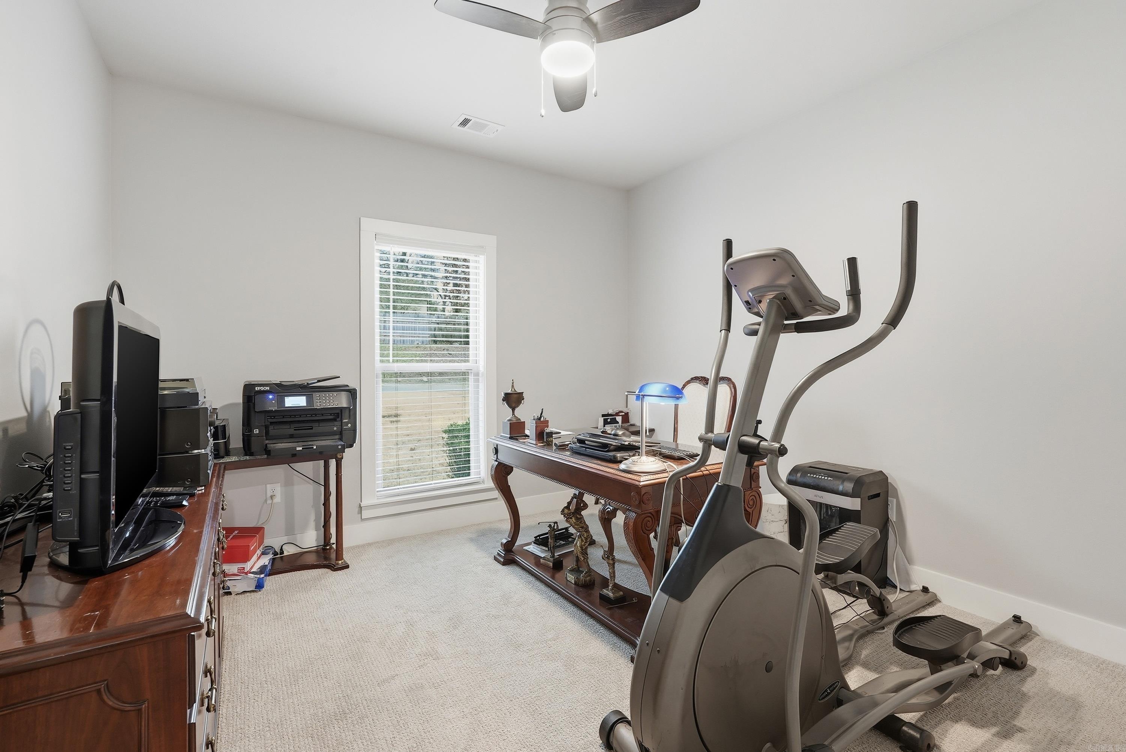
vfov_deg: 72.1
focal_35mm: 16
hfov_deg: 94.9
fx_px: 516
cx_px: 563
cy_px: 376
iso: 250
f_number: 9
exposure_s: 1/6
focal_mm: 16.5
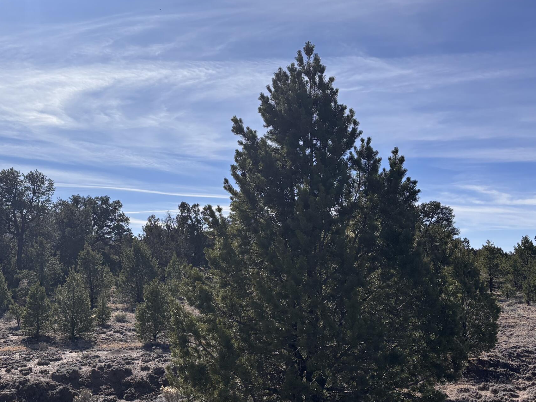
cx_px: 184
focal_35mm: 46
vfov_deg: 31.5
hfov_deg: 40.8
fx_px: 712
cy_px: 211
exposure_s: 1/7692
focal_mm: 5.96
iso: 50
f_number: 1.6
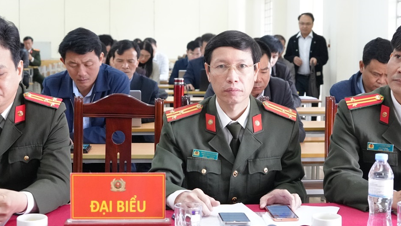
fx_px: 659
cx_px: 202
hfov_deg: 33.8
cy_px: 80
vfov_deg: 19.4
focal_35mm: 62
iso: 3200
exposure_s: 1/160
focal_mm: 24
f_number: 2.8
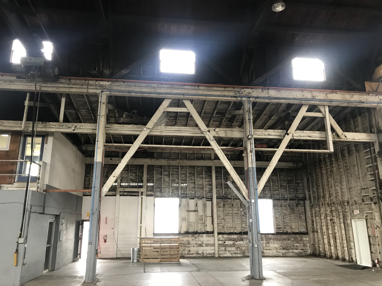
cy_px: 143
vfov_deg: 49.7
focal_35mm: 28
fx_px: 309
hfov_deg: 63.4
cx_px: 191
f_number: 1.8
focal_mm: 3.99
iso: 32
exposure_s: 1/30
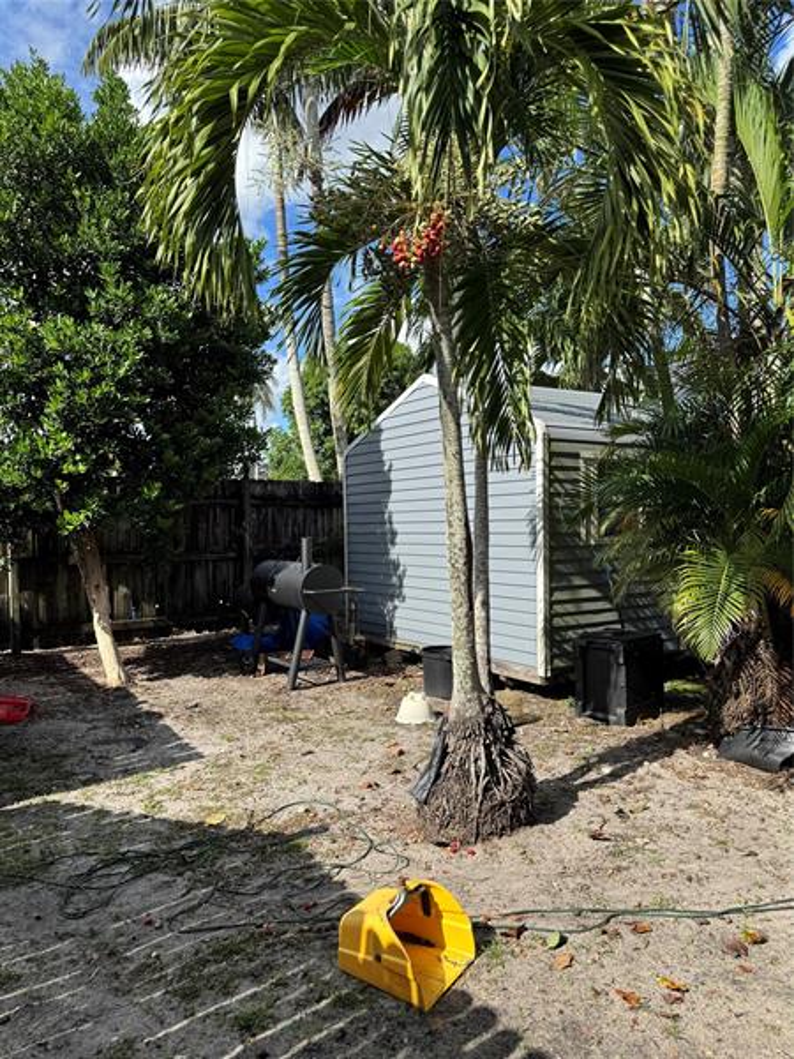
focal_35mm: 24
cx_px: 397
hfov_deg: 56.8
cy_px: 530
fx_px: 734
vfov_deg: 71.6
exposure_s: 1/2959
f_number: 1.78
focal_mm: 6.76
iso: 80
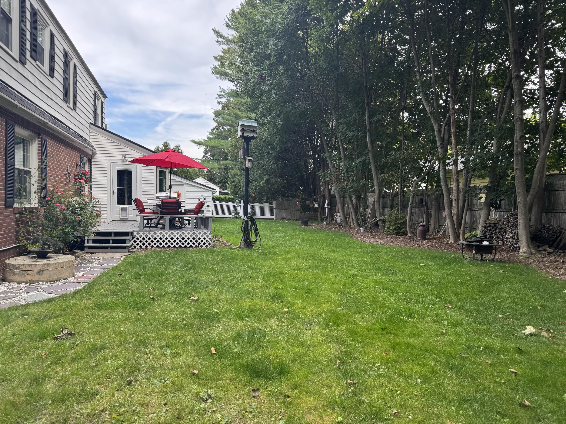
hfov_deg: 71.6
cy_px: 212
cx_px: 283
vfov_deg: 56.8
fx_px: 392
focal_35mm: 24
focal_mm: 6.76
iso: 80
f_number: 1.78
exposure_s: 1/464
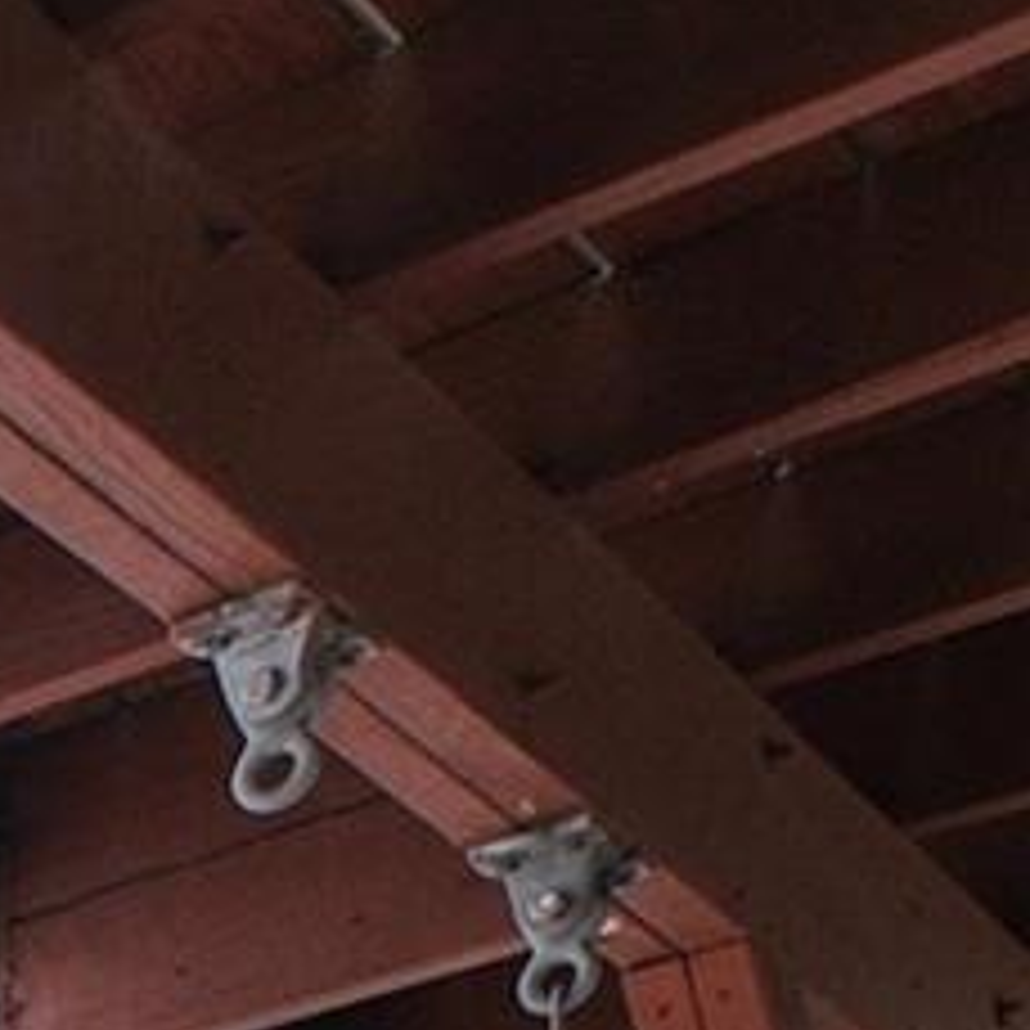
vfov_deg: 11.4
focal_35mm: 114
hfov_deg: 10.1
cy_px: 2764
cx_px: -2271
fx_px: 3838
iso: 200
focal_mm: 10
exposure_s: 1/60
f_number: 8
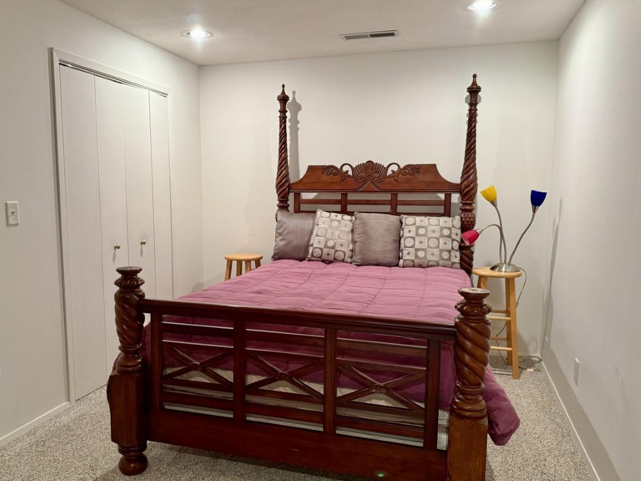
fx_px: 519
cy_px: 251
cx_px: 292
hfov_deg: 63.3
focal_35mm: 28
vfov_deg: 49.7
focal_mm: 6.76
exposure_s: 1/60
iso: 320
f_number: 1.78
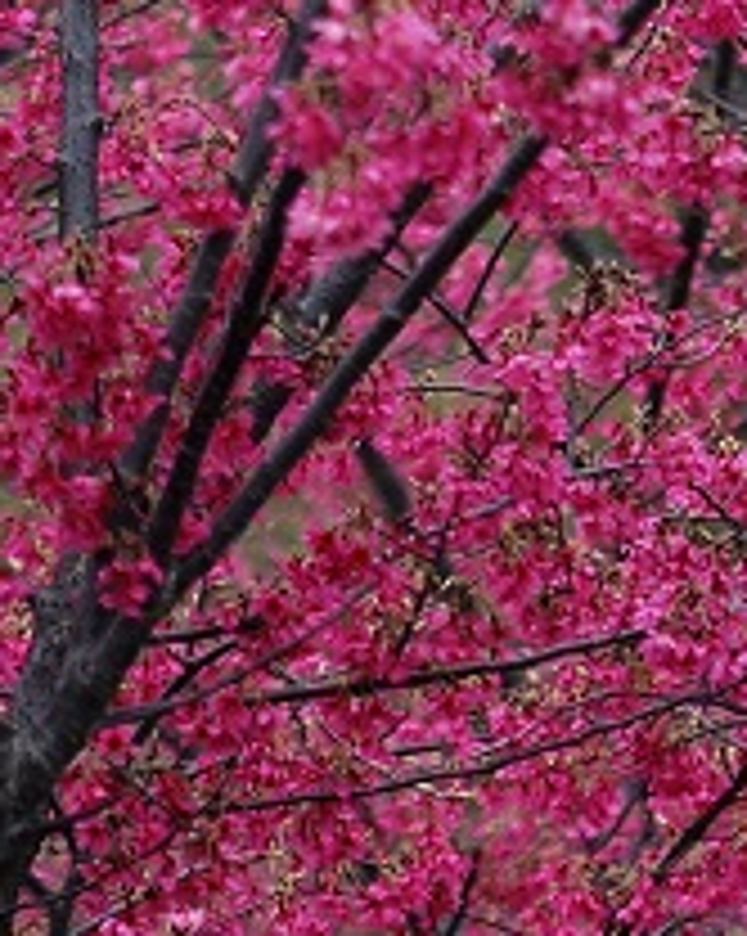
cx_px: 1350
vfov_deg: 2.8
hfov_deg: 2.3
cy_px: 335
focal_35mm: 681
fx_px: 18847
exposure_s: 1/160
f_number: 4
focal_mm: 98
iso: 100
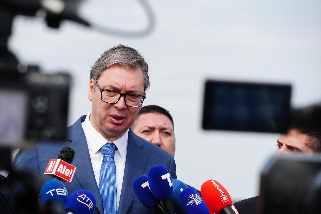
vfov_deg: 6.8
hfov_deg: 10.2
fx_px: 1806
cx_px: 160
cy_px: 107
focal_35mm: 202
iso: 2500
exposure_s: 1/4000
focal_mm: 135
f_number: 8
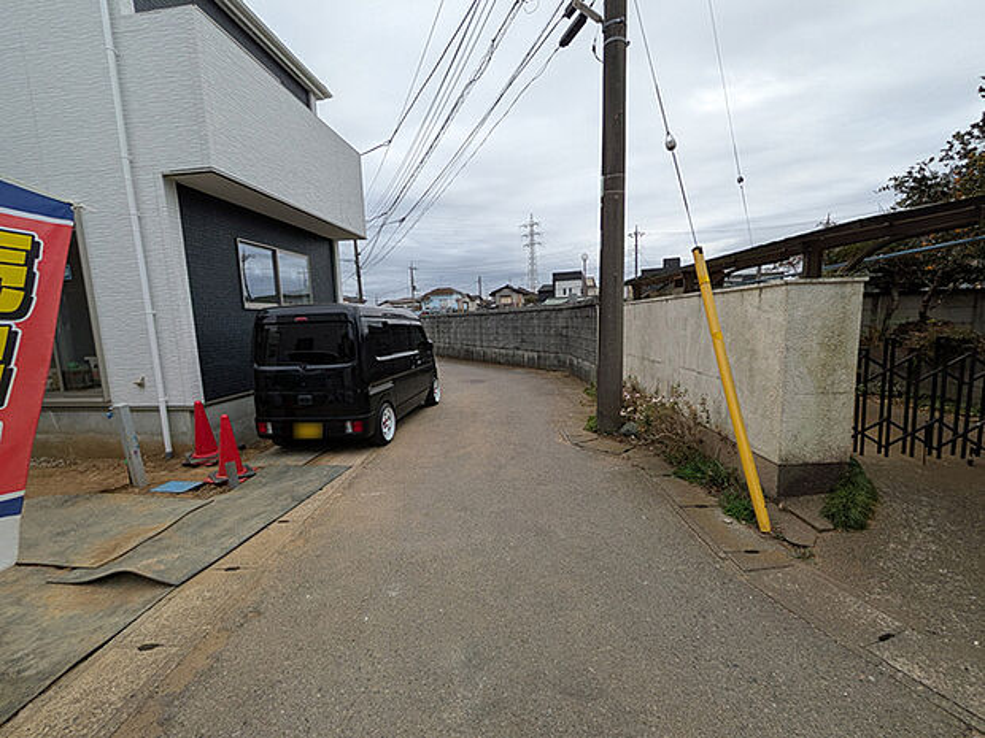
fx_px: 398
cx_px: 492
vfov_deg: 85.7
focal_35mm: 14
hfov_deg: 102.1
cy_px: 369
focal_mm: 1.83
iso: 50
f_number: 2.2
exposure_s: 1/859
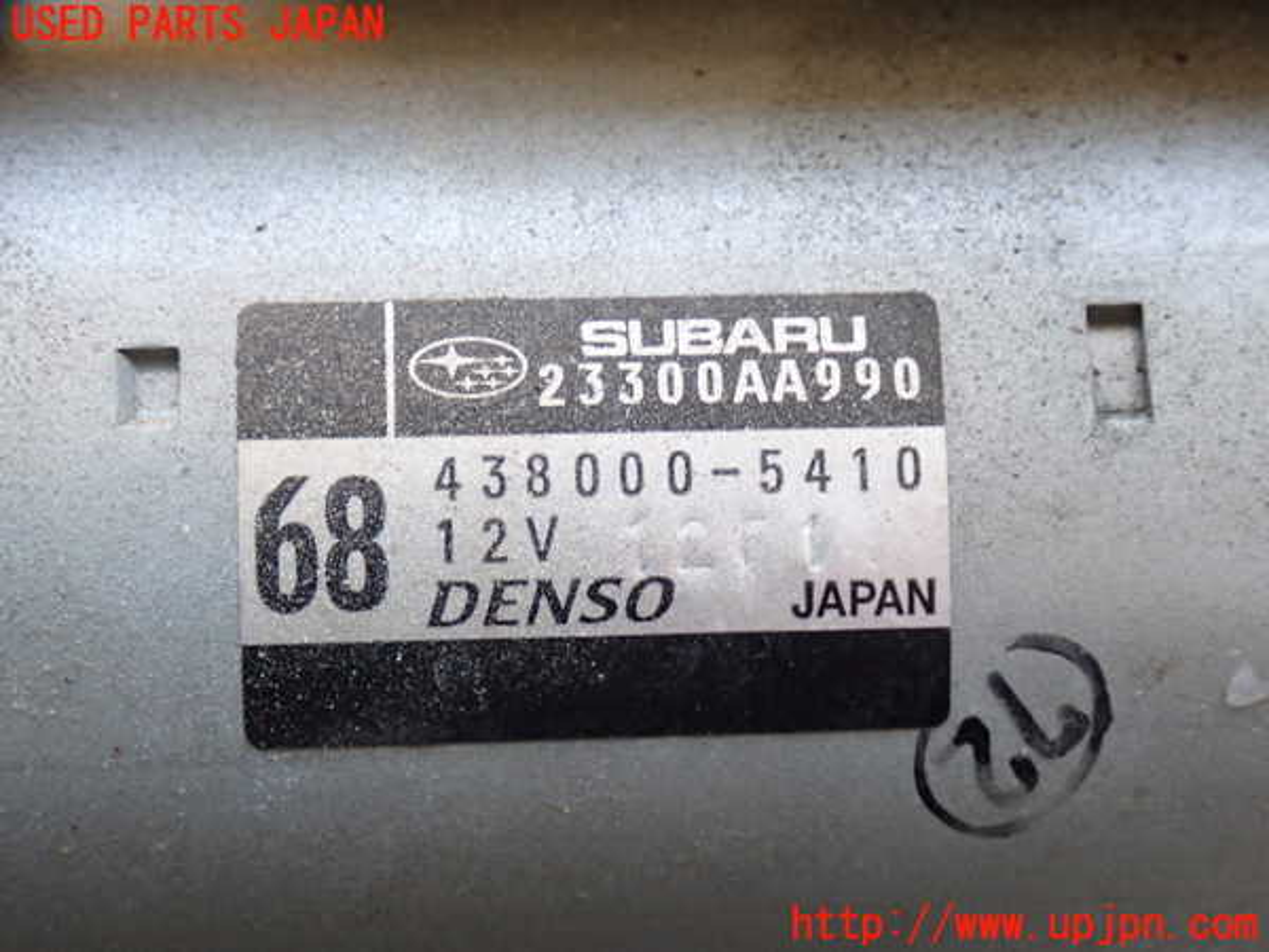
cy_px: 476
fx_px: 2273
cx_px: 634
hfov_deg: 31.2
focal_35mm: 62
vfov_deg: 23.7
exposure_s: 1/60
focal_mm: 11.09
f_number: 3.6
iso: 500
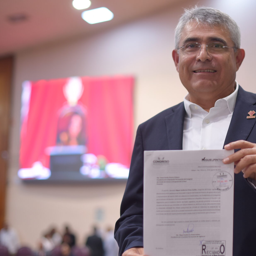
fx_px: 736
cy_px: 119
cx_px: 209
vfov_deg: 19.7
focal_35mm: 88
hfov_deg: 19.5
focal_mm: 50
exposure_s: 1/160
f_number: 1.4
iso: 500
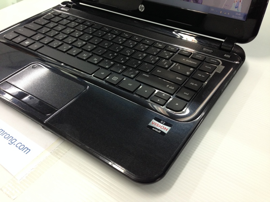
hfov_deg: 55.4
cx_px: 135
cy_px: 101
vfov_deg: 42.9
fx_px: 257
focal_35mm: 33
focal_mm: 4.12
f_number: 2.4
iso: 100
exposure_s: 1/20
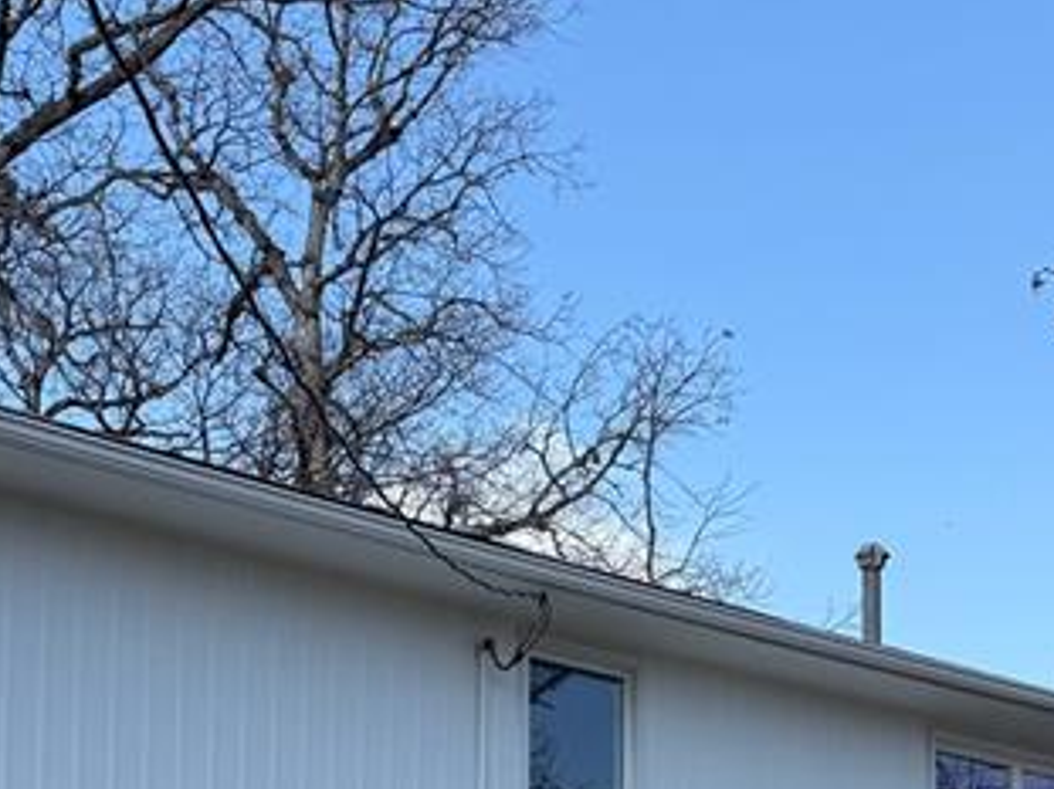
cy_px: 968
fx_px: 2404
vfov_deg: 17.7
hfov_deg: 24.7
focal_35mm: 79
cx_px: 474
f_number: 1.78
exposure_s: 1/2525
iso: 80
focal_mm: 6.76
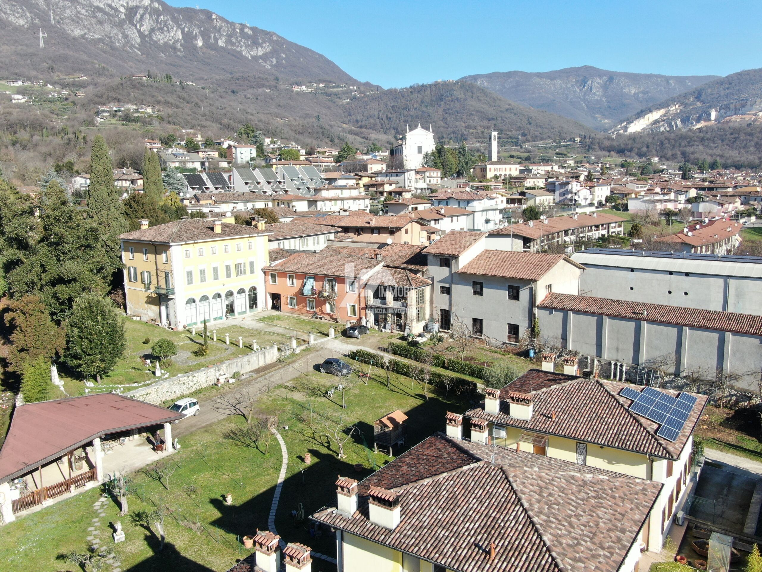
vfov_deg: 48.2
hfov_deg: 61.7
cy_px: 286
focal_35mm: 29
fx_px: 638
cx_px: 381
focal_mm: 5.11
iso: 100
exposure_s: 1/640
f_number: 3
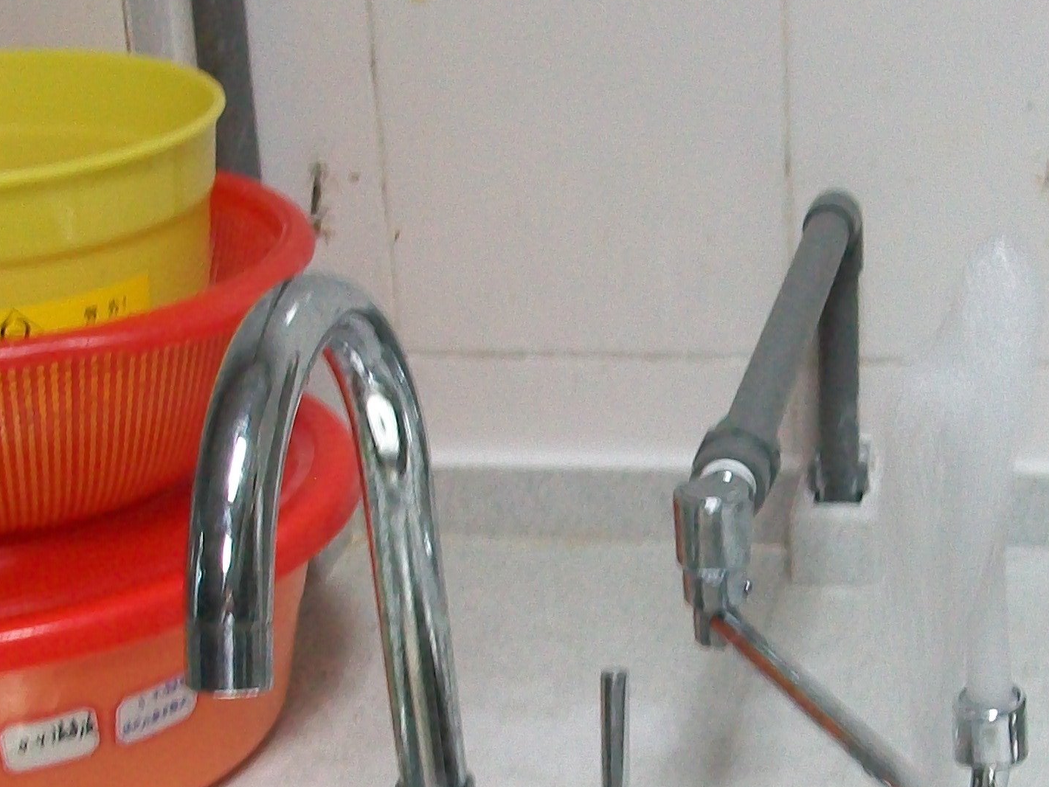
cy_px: 502
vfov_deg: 17.8
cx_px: 853
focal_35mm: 83
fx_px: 2516
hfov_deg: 23.2
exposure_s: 1/10
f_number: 2.8
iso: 160
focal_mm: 5.7
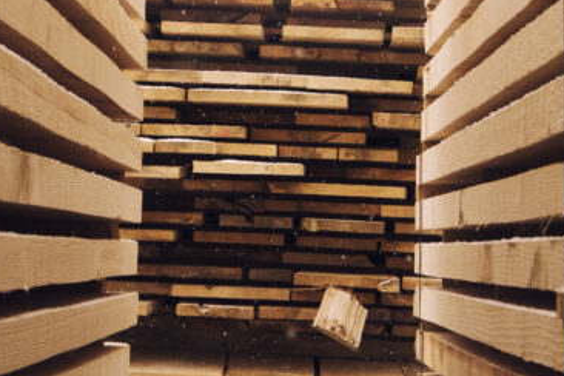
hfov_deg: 14.7
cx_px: 254
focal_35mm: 140
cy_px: 277
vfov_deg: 9.8
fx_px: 2193
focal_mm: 20
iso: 640
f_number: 5.6
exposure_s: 1/400
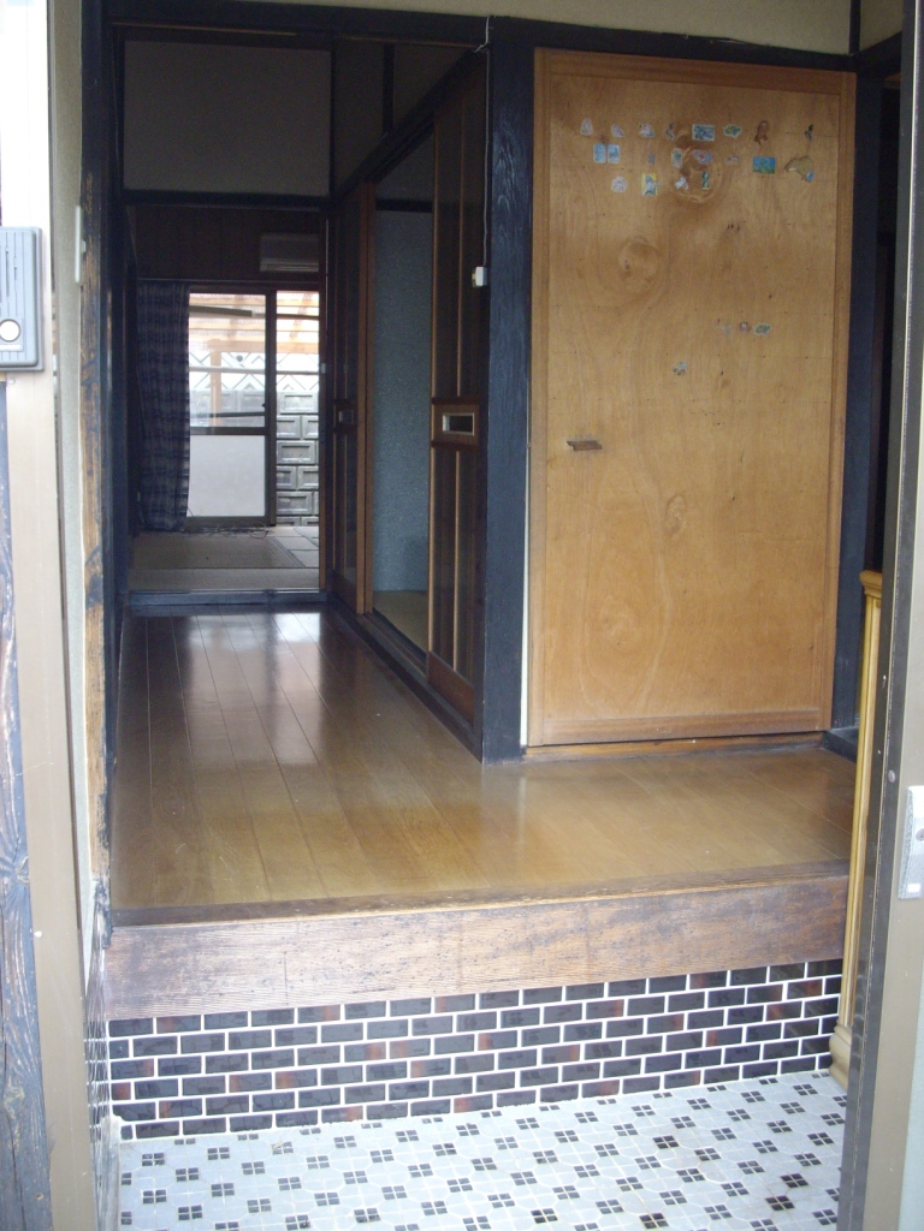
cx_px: 462
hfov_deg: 38.7
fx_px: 1317
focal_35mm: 37
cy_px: 616
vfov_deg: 50.1
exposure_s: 1/50
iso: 163
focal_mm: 6.2
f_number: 2.8
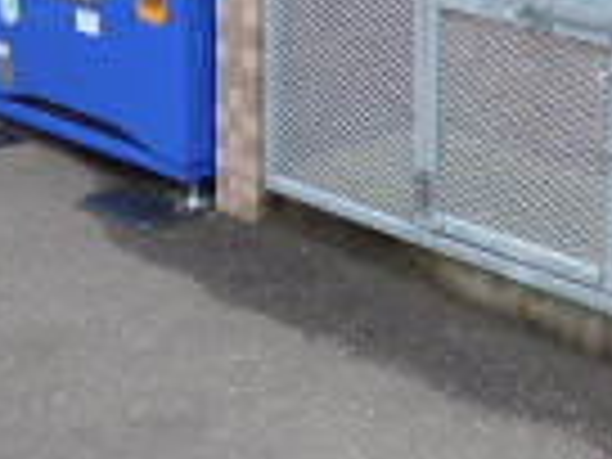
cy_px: -112
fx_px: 1662
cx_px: 518
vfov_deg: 15.1
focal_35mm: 94
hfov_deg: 20.6
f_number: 2.8
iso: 100
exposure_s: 1/500
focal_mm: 3.58
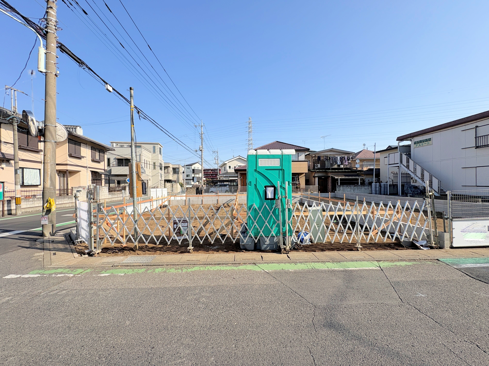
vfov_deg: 85.7
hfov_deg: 102.1
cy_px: 183
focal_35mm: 14
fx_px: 198
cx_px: 244
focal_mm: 2.22
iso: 50
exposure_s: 1/1832
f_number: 2.2
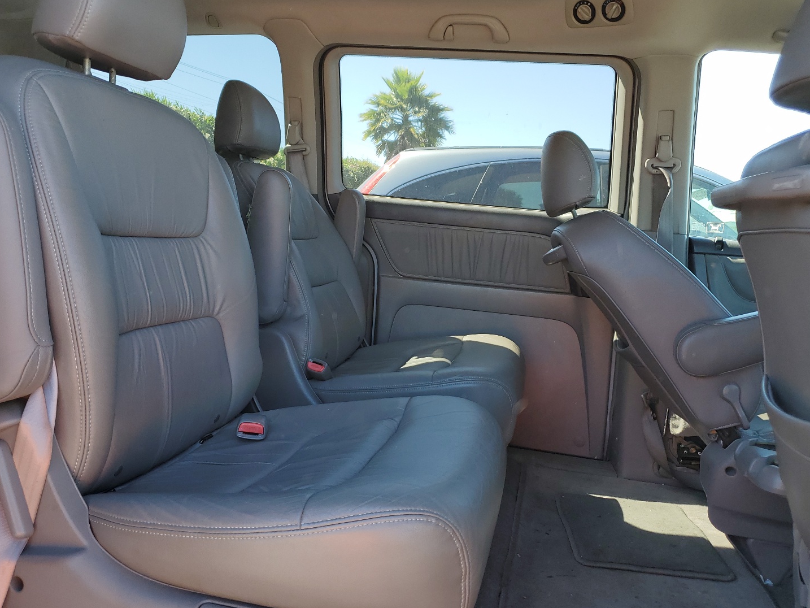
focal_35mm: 29
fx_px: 679
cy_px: 314
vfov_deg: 48.2
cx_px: 392
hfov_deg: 61.6
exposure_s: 1/323
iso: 50
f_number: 1.5
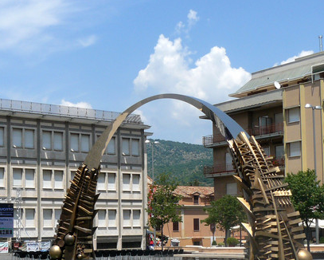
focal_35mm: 69
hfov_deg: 27.5
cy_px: 190
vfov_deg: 22.0
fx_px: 662
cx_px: 154
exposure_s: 1/400
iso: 100
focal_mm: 6
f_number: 6.3
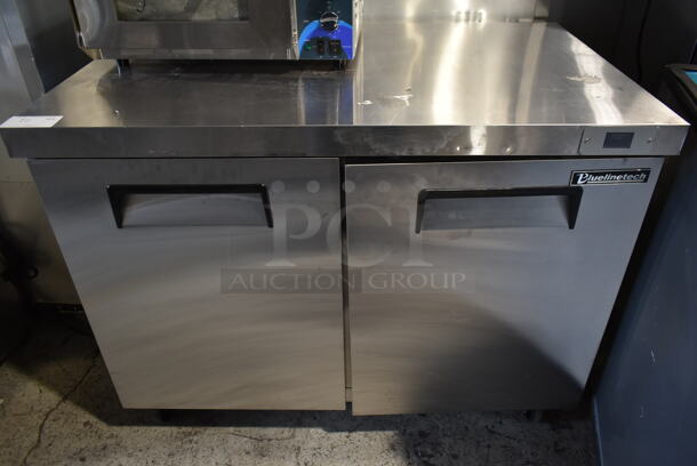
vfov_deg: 48.0
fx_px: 523
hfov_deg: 67.3
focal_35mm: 27
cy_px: 233
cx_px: 348
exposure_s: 1/30
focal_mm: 18
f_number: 3.5
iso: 560
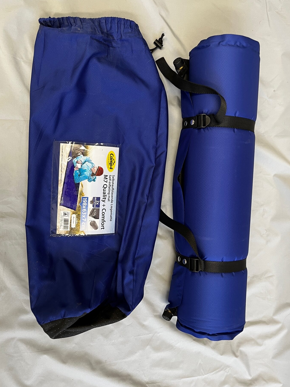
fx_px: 324
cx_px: 146
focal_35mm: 29
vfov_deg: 61.6
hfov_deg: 48.2
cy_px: 187
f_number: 1.6
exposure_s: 1/50
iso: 80
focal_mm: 5.1
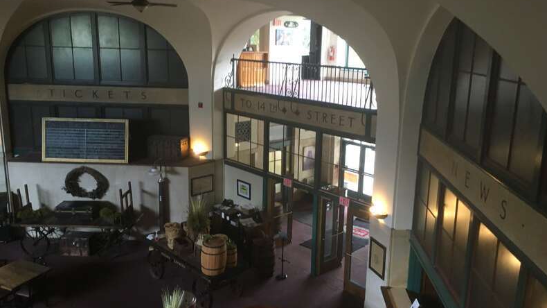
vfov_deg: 36.6
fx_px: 464
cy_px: 143
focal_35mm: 32
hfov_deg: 61.0
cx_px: 276
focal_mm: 4.15
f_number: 2.2
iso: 160
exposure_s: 1/30
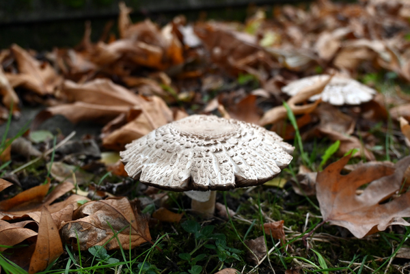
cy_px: 137
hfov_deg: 55.1
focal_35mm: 34
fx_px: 393
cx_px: 205
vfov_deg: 38.4
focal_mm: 23
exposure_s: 1/125
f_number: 4.2
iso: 400
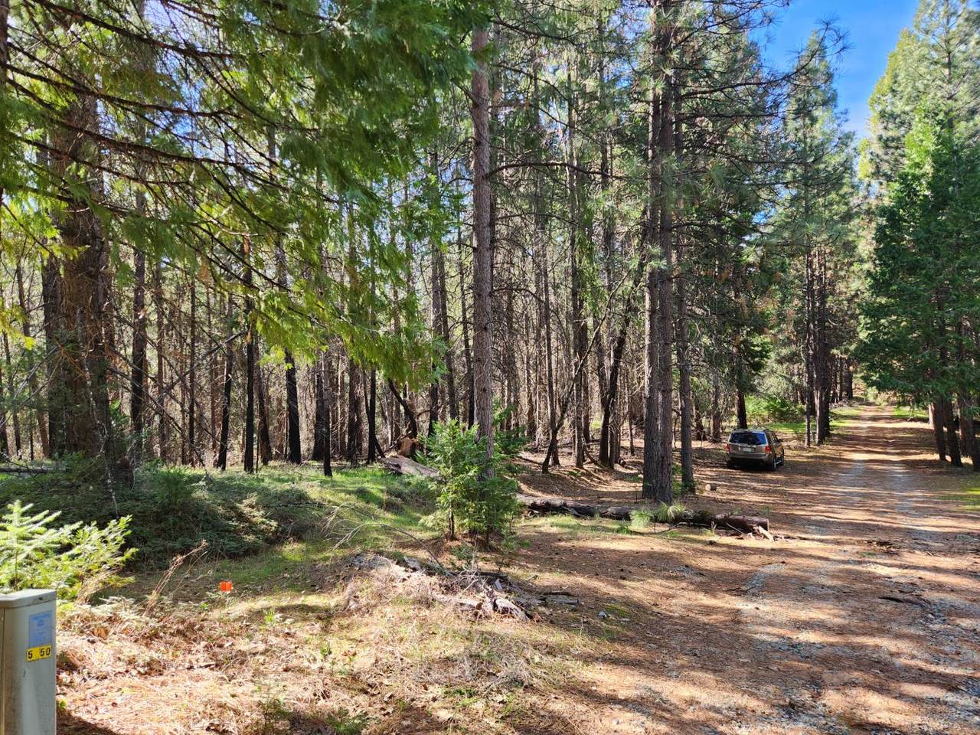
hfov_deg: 73.9
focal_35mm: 23
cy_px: 368
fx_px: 651
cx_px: 490
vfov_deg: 58.9
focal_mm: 5.4
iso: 40
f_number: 1.8
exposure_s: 1/180
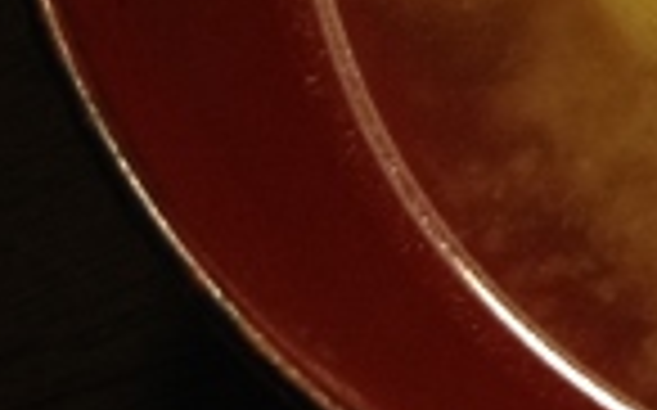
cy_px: -324
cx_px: 1125
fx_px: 2916
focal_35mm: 163
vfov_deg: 7.8
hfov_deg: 12.0
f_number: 2.4
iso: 100
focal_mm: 4.28
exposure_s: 1/20
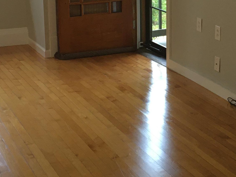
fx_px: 532
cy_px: 12
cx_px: 190
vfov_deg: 18.5
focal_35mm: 78
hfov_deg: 24.6
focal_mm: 4.15
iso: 32
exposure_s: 1/30
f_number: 2.2
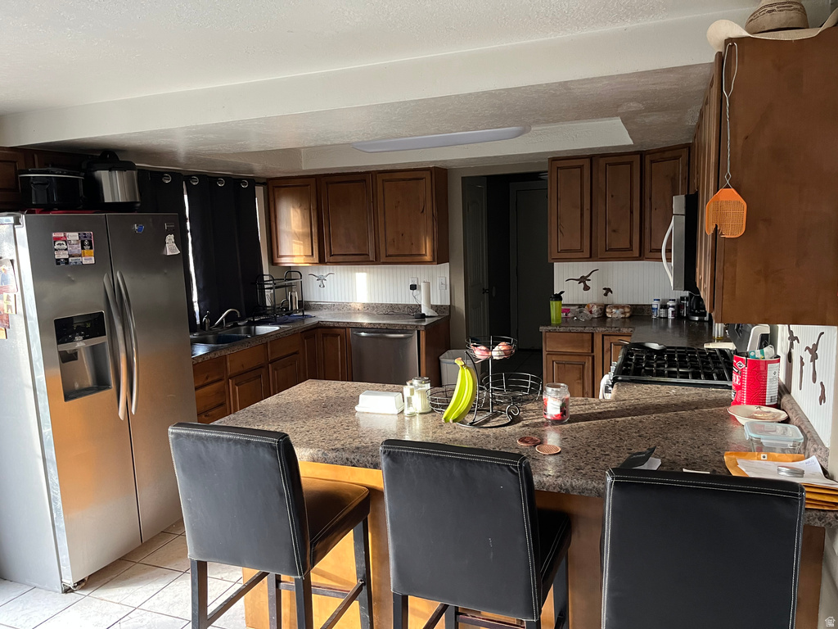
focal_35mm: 26
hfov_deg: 67.3
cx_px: 419
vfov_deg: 53.1
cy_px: 314
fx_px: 629
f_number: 1.6
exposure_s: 1/60
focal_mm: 5.1
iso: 400
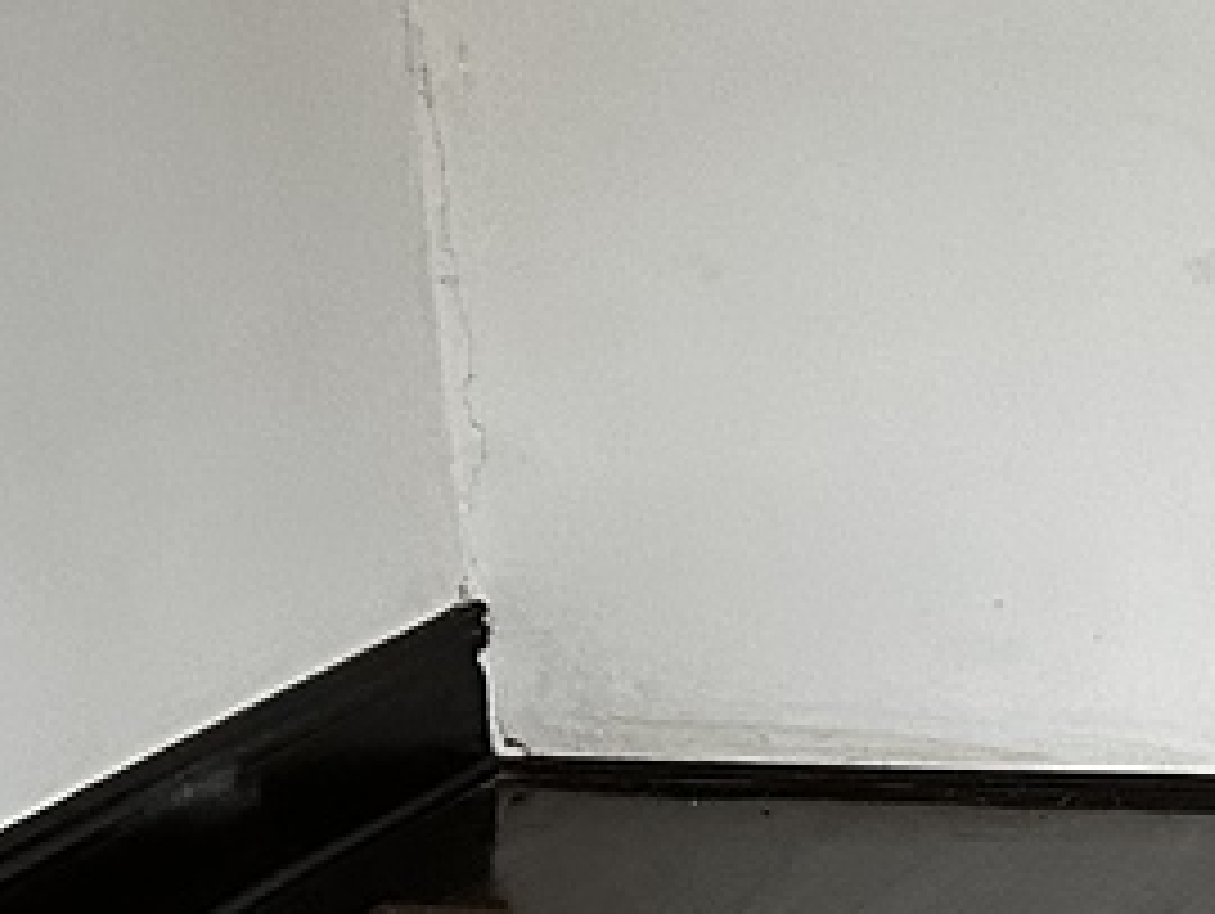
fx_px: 4497
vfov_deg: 11.6
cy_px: 468
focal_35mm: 128
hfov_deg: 12.4
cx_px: 2844
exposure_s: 1/60
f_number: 1.78
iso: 400
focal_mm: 6.86
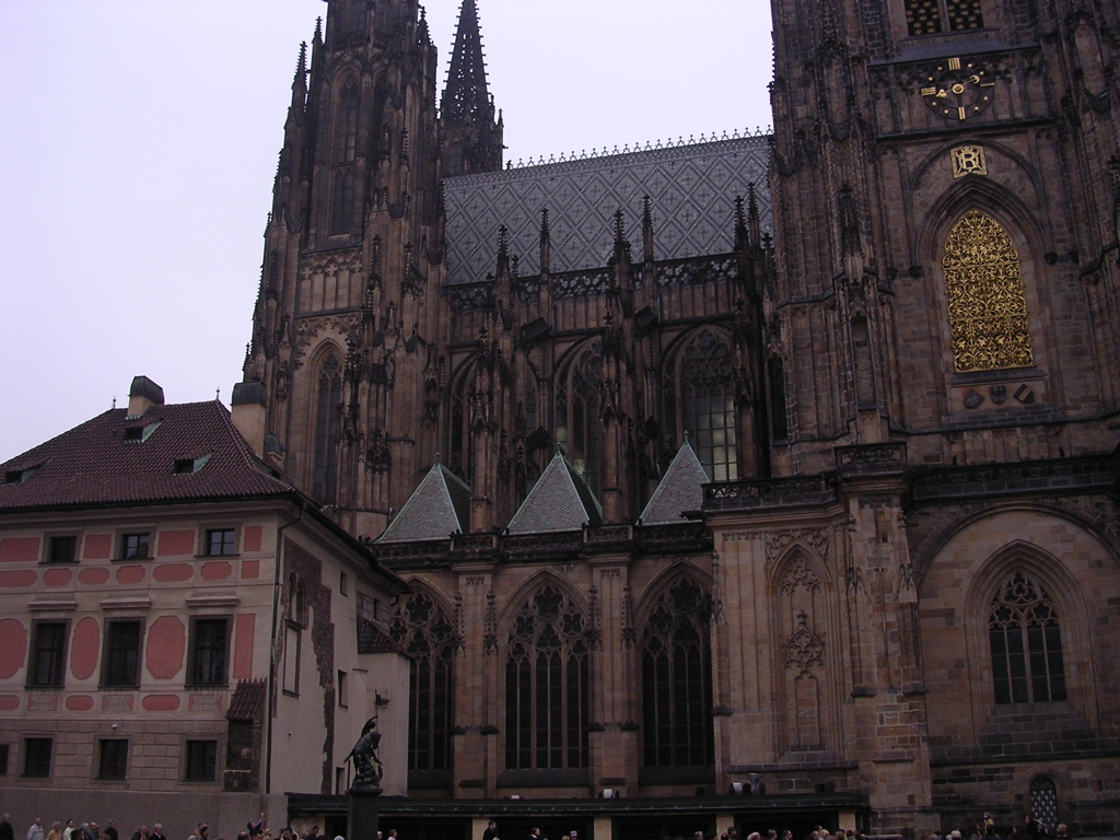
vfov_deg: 37.7
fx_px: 1229
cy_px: 420
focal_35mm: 38
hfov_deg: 49.0
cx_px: 560
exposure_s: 1/352
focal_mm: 5.8
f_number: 2.8
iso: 100
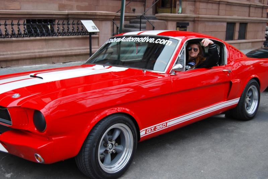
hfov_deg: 46.3
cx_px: 134
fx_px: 313
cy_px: 90
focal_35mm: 42
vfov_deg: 32.0
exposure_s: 1/125
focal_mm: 28
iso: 100
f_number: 5.6
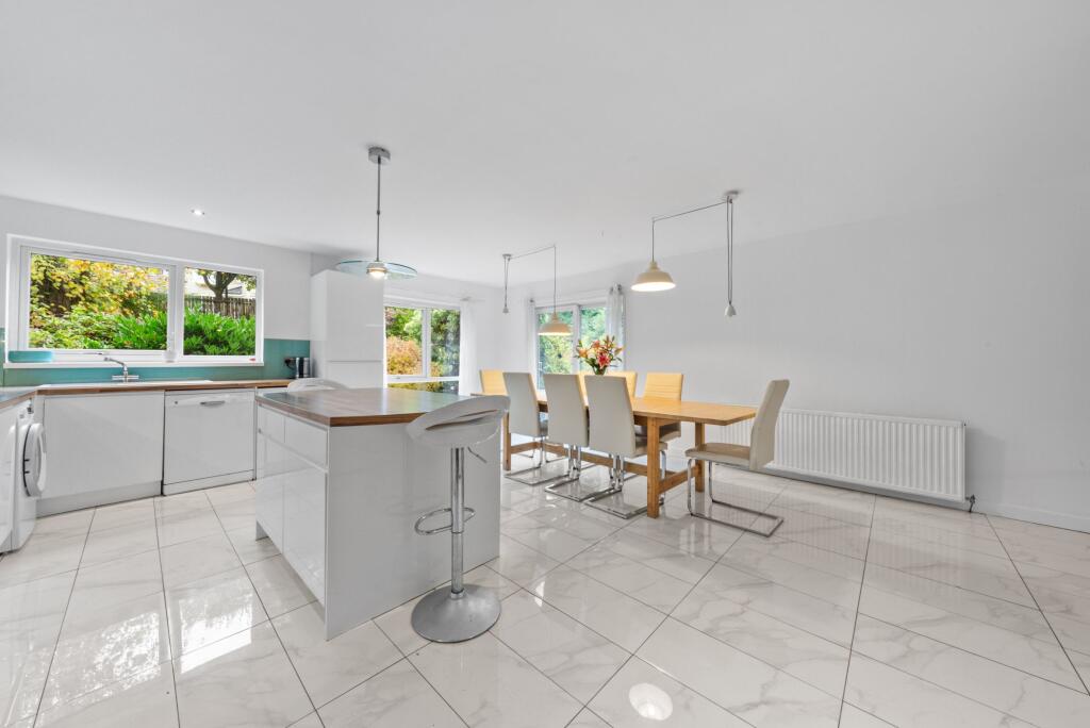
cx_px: 545
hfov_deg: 112.6
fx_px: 364
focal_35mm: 12
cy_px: 364
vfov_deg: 90.1
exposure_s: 2
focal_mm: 12
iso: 800
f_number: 18
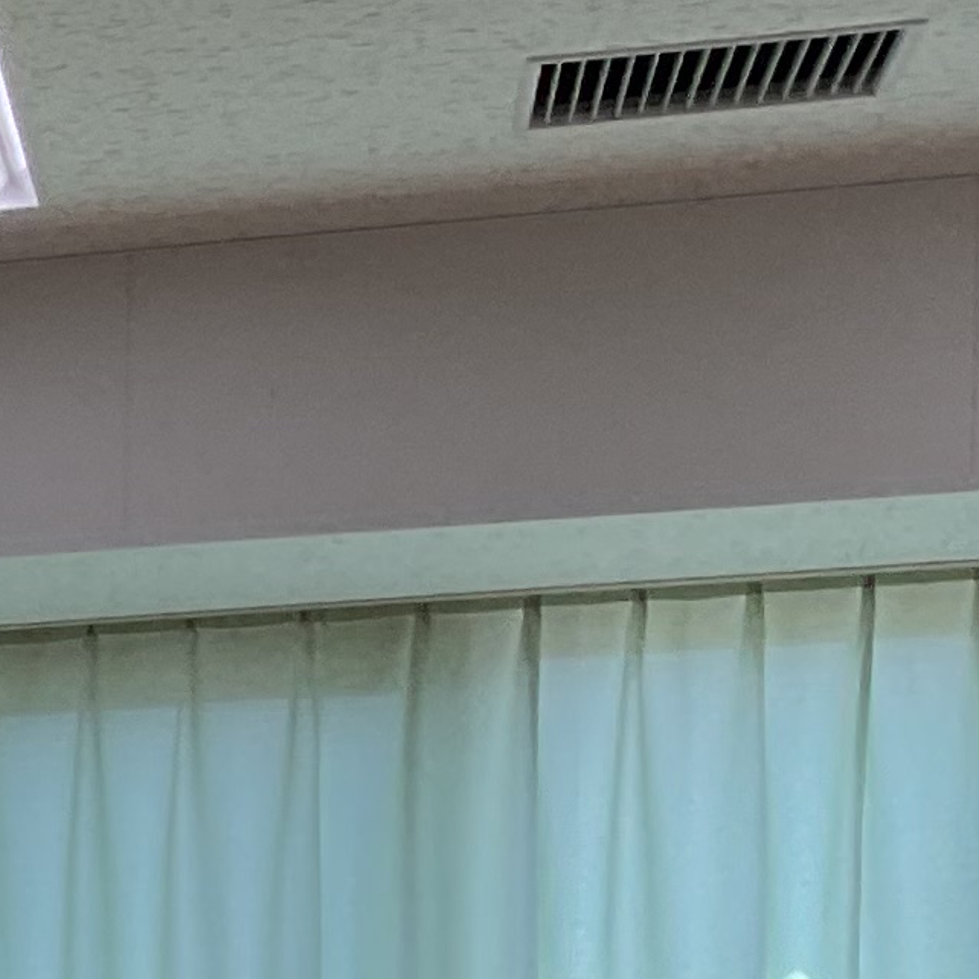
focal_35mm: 161
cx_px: -1804
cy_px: 1784
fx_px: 5152
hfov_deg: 9.1
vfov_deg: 10.2
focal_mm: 3
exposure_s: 1/154
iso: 16
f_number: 1.8
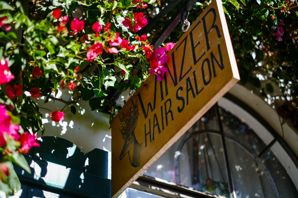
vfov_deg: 25.5
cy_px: 99
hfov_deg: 37.5
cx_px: 149
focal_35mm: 53
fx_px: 439
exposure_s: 1/8500
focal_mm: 35
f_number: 1.4
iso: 500
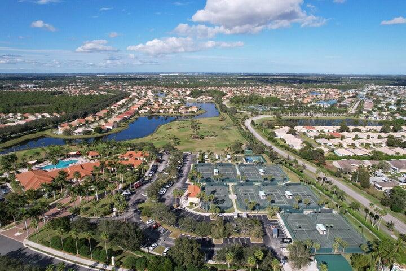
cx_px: 203
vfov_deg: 57.2
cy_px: 136
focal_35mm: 22
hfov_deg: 78.6
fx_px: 248
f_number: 2.8
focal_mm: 8.38
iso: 130
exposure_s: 1/2500
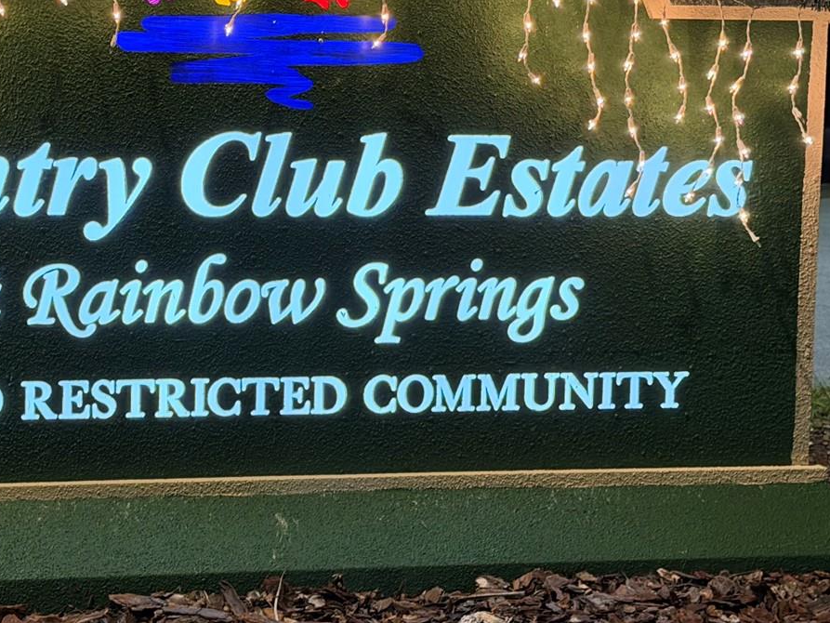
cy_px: 259
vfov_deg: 17.2
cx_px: 239
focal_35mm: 86
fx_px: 2062
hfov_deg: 22.6
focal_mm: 6.76
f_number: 1.78
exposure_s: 1/40
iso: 500
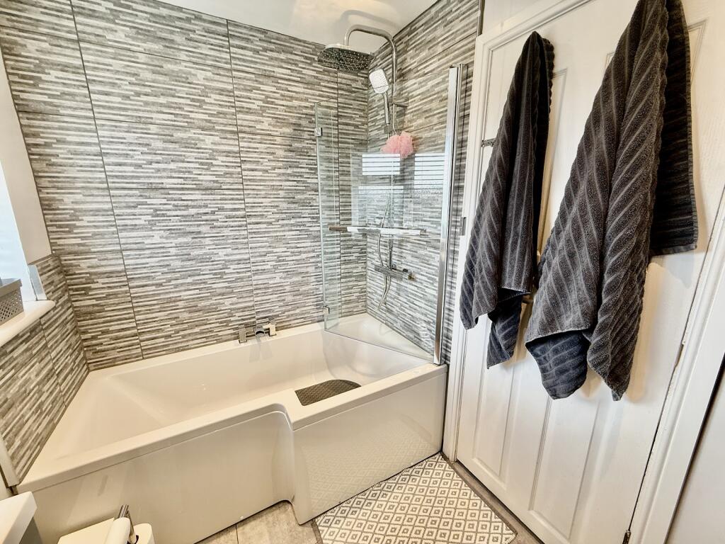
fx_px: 293
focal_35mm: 14
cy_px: 272
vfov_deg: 85.7
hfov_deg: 102.1
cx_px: 362
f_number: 2.2
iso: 80
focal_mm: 2.22
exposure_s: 1/100
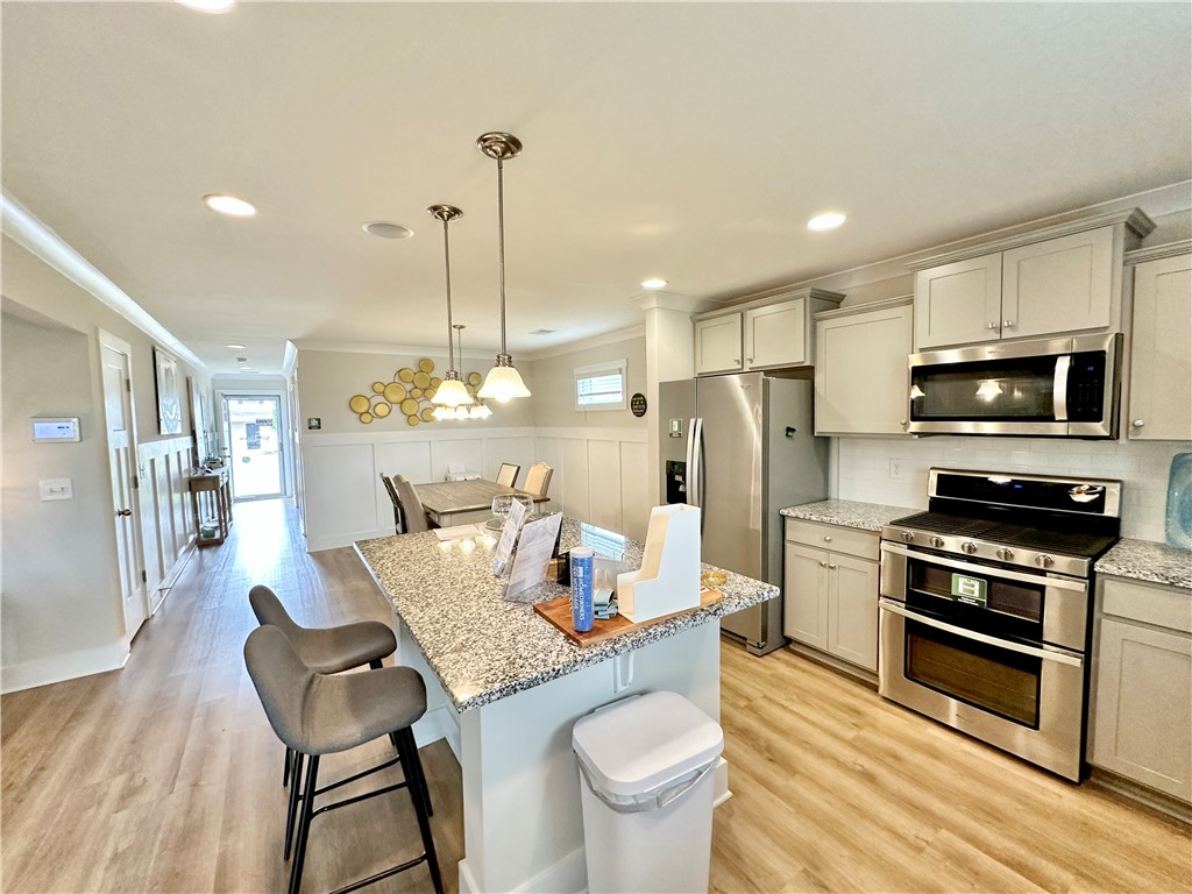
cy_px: 447
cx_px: 596
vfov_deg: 85.7
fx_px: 482
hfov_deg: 102.1
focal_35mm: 14
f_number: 2.2
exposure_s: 1/120
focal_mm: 2.22
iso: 250
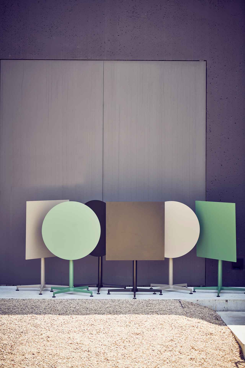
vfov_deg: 25.4
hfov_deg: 17.1
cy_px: 184
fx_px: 817
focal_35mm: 80
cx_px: 122
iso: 100
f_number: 4
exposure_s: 1/400
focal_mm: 80
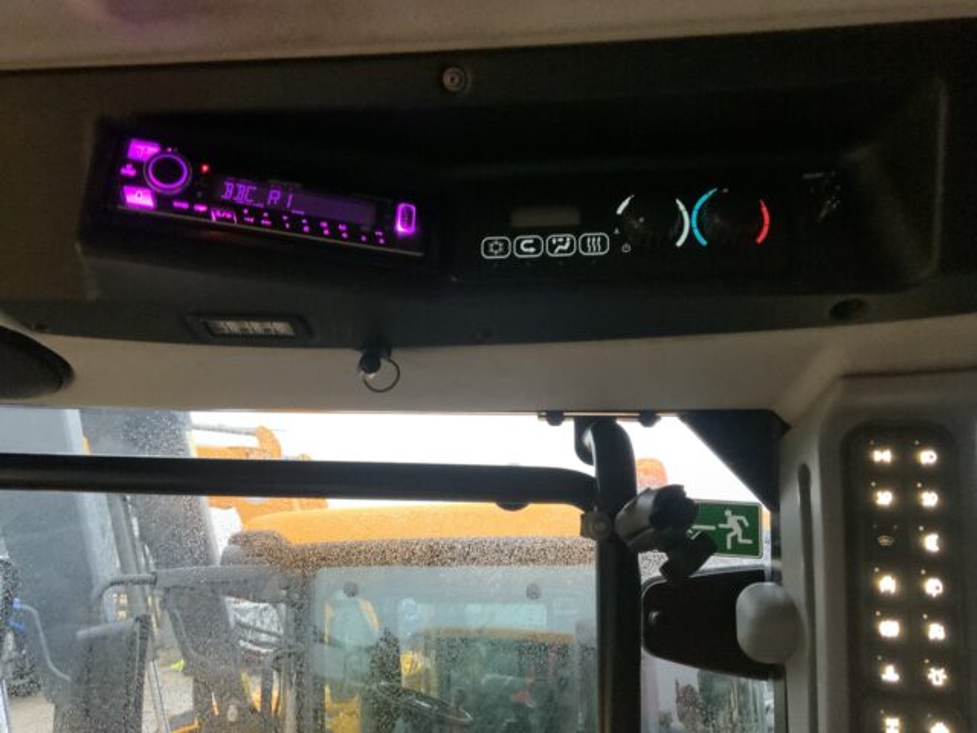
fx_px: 818
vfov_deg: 48.2
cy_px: 366
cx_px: 488
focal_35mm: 29
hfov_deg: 61.7
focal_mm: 3
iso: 500
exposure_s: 1/30
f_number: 1.8
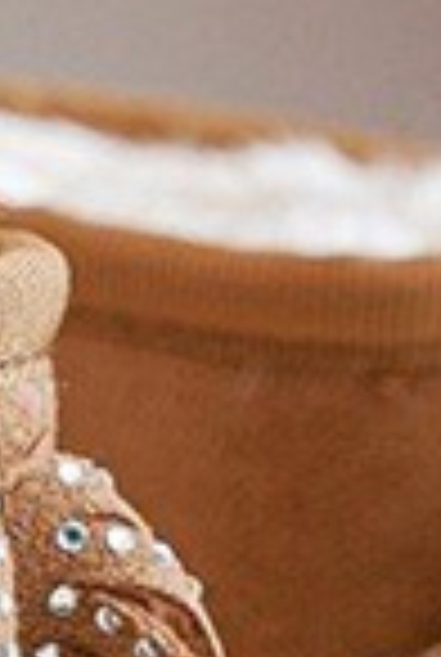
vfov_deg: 8.2
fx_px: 4590
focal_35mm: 251
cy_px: 500
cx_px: -364
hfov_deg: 5.4
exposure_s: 1/100
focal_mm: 49
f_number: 4
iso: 500
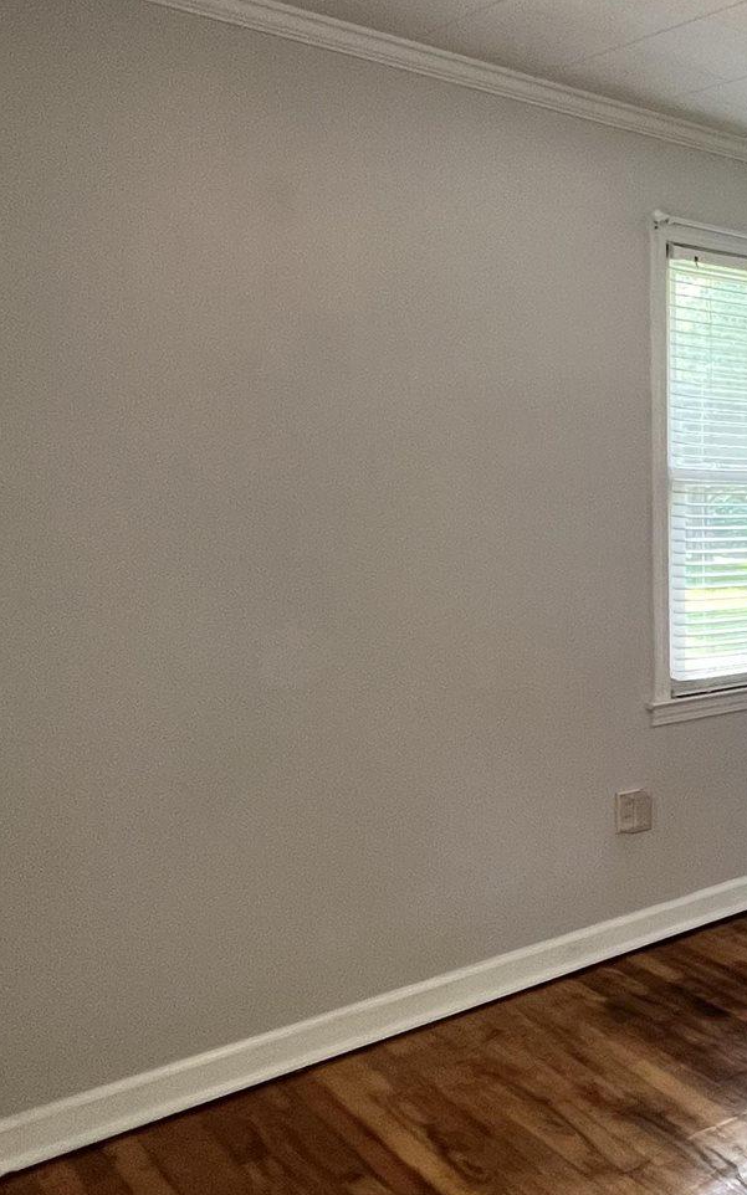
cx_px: 983
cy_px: 609
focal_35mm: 33
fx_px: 1075
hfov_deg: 30.1
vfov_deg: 58.1
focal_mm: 1.57
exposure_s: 1/120
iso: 250
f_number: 1.8
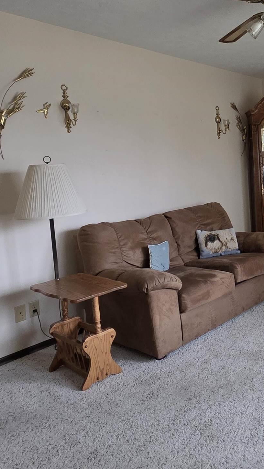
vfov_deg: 63.9
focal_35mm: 30
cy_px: 196
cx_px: 258
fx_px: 373
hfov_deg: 35.6
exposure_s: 1/120
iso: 250
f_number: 1.9
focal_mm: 2.2
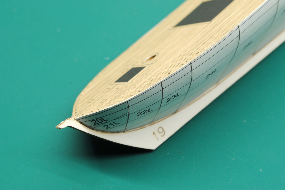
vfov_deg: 15.8
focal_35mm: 87
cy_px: 94
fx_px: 685
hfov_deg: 23.5
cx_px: 143
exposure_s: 1/2.5
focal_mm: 55
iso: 100
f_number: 11
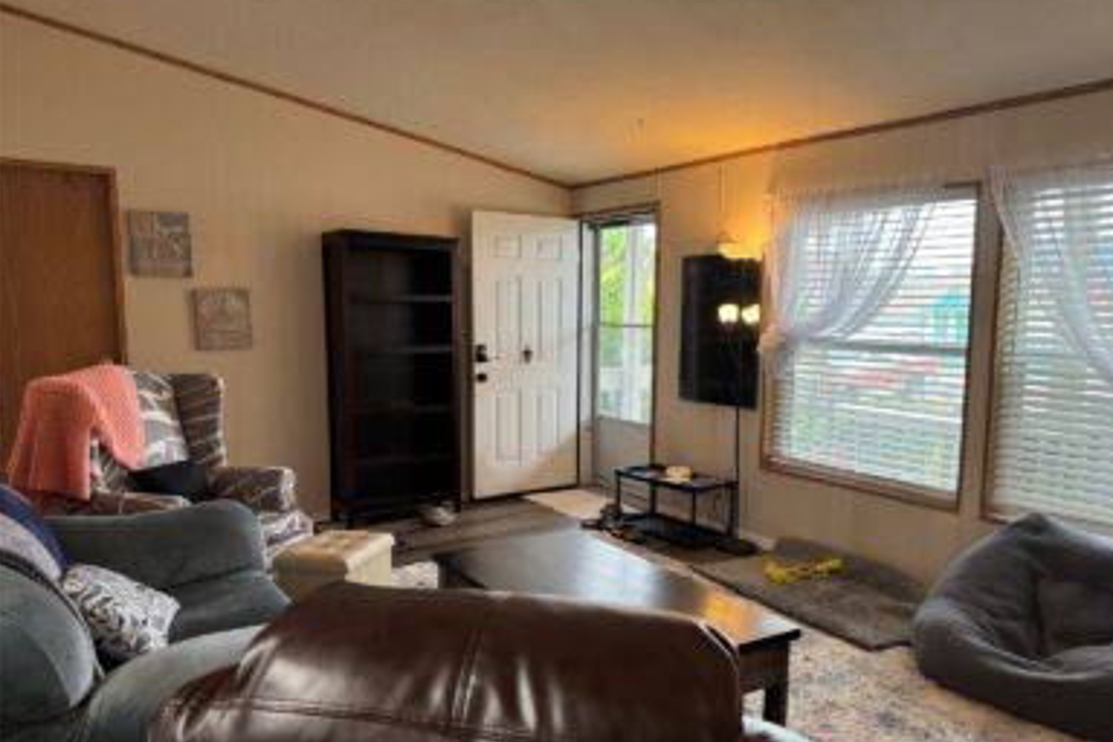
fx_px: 804
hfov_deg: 69.4
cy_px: 414
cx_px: 577
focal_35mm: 26
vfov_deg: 49.4
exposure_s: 1/120
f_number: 1.78
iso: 200
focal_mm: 6.76
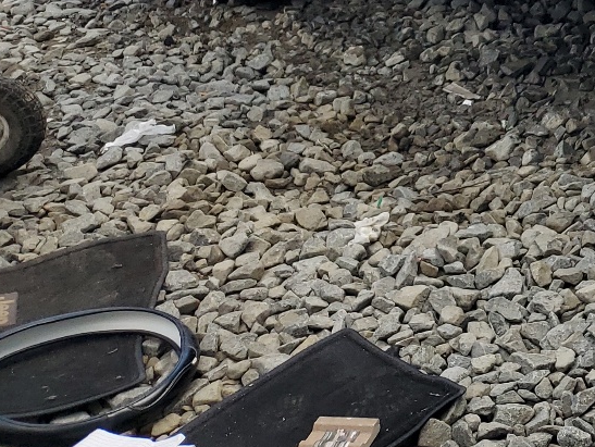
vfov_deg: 17.8
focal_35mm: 76
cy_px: -183
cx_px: 867
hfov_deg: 21.8
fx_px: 1307
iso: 50
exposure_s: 1/1111
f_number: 1.5
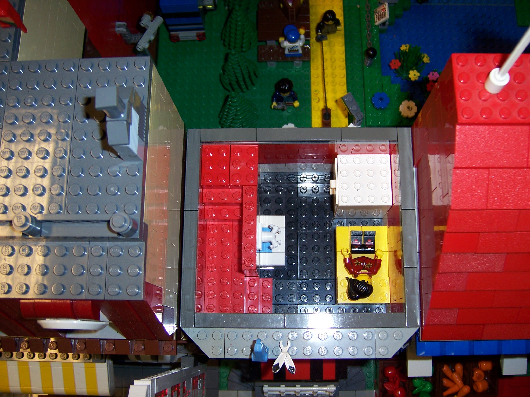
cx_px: 265
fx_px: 551
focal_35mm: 36
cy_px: 198
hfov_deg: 51.4
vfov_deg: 39.7
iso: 80
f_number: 2.8
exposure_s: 1/60
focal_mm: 6.2
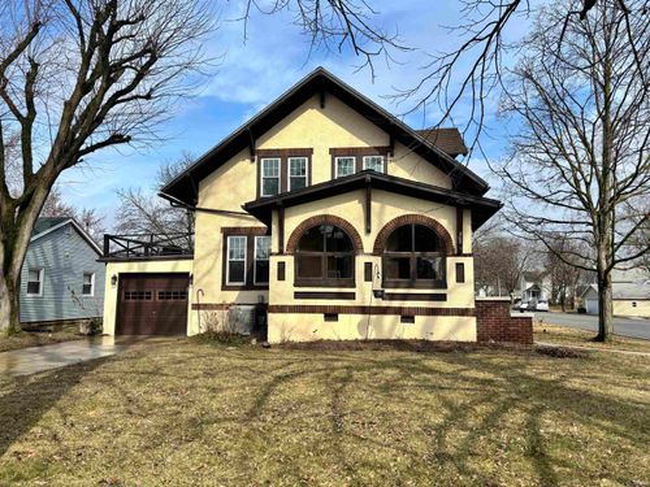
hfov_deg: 67.3
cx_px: 325
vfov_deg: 53.1
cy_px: 244
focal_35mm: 26
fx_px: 488
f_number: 1.6
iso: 50
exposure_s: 1/3534
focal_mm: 5.96
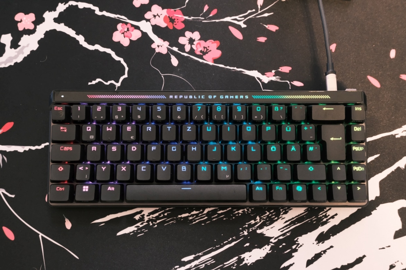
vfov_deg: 37.9
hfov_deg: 54.4
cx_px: 203
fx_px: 395
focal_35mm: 35
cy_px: 135
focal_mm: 23.4
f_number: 8
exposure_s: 1/10
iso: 3200
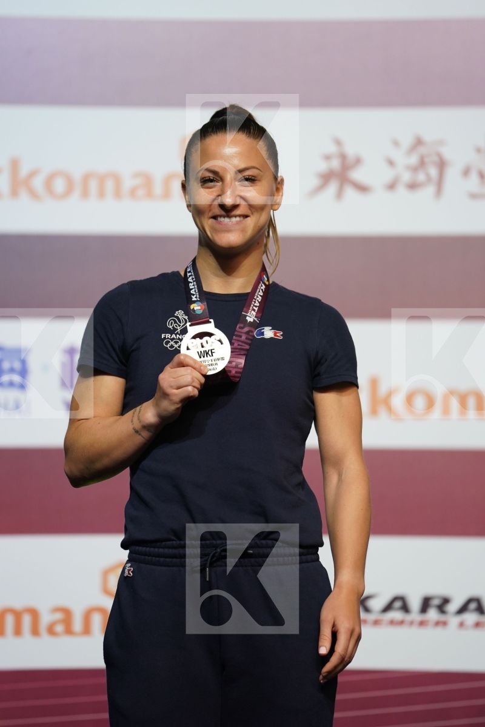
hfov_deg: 6.9
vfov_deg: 10.3
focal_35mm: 200
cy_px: 364
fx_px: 4041
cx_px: 242
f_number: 2.8
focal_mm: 200
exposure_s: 1/250
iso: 1000
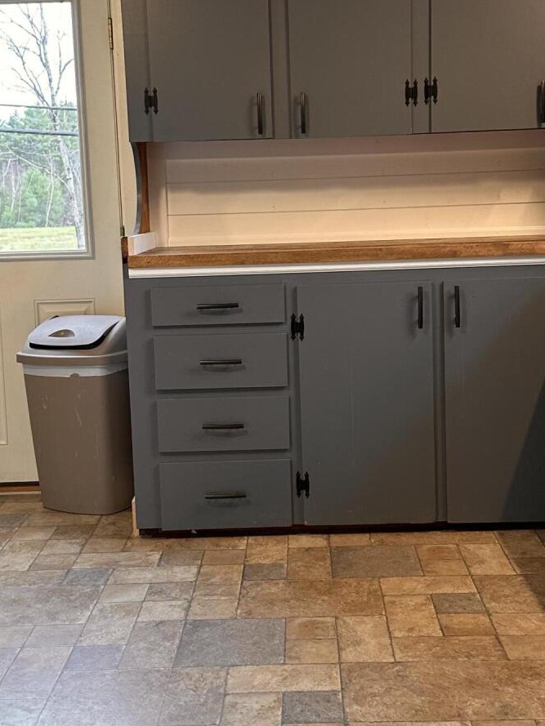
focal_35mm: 54
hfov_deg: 27.0
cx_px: 275
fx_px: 1133
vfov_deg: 35.5
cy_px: 341
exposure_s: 1/60
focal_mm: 6.86
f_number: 1.78
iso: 160
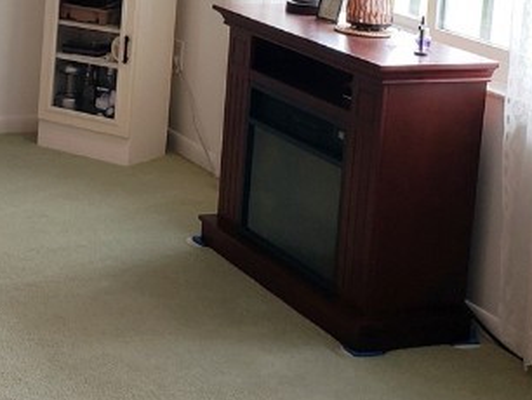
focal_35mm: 87
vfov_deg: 16.5
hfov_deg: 21.9
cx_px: 49
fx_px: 1338
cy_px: -31
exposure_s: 1/60
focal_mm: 4.3
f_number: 2.4
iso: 80
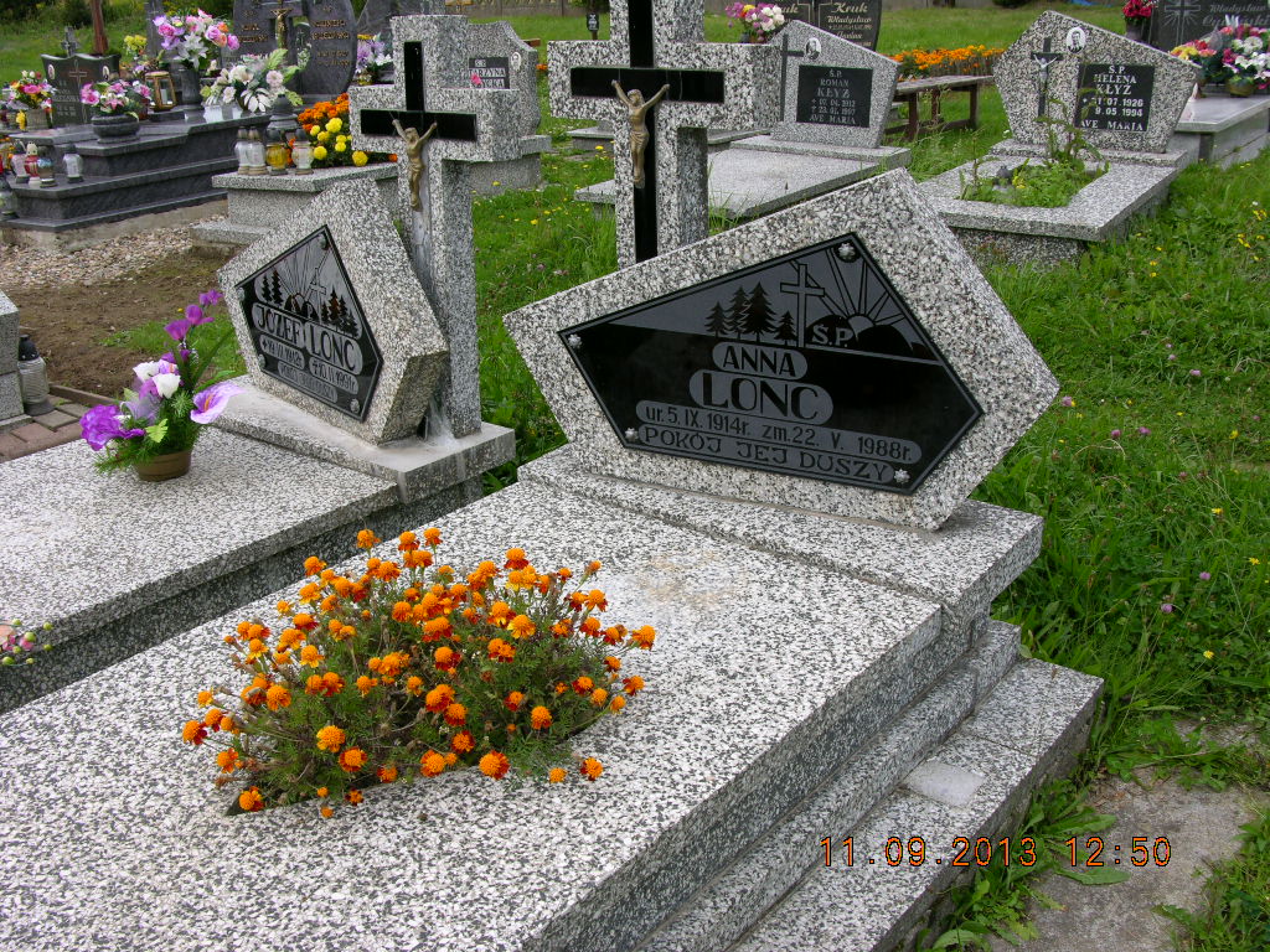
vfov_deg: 40.7
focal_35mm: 35
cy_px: 476
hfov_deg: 52.6
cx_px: 635
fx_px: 1284
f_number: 5
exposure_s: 1/185
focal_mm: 8.9
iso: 50
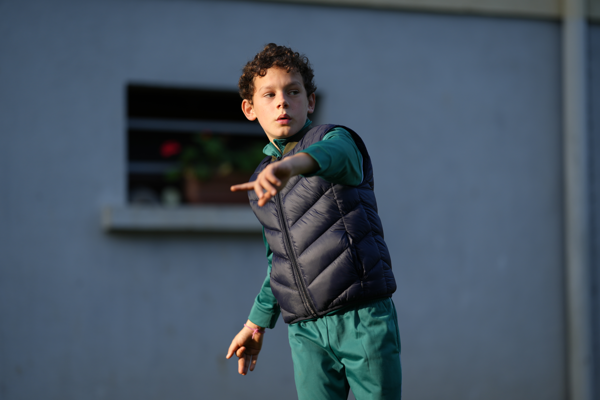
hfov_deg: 15.2
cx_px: 300
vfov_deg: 10.2
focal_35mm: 135
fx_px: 2250
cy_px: 200
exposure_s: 1/1250
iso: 100
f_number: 1.8
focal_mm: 135
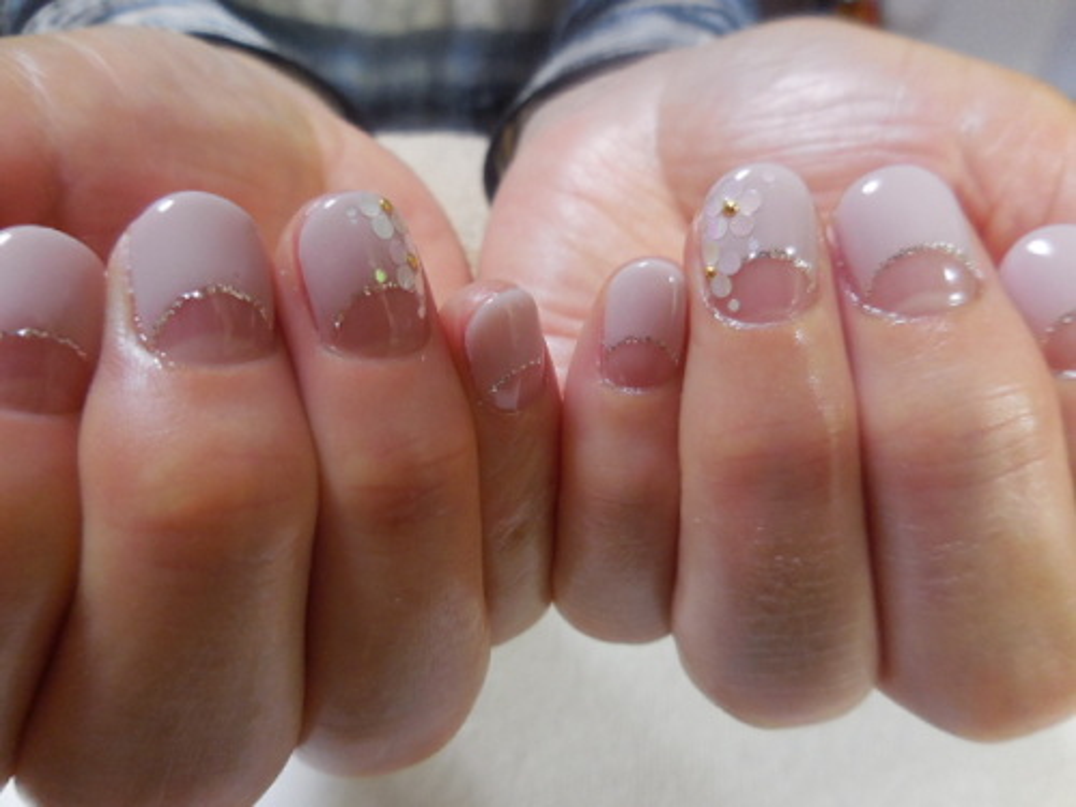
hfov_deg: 69.4
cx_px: 538
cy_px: 404
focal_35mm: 25
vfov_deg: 54.9
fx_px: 777
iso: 280
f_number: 3.3
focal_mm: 4.5
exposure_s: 1/30
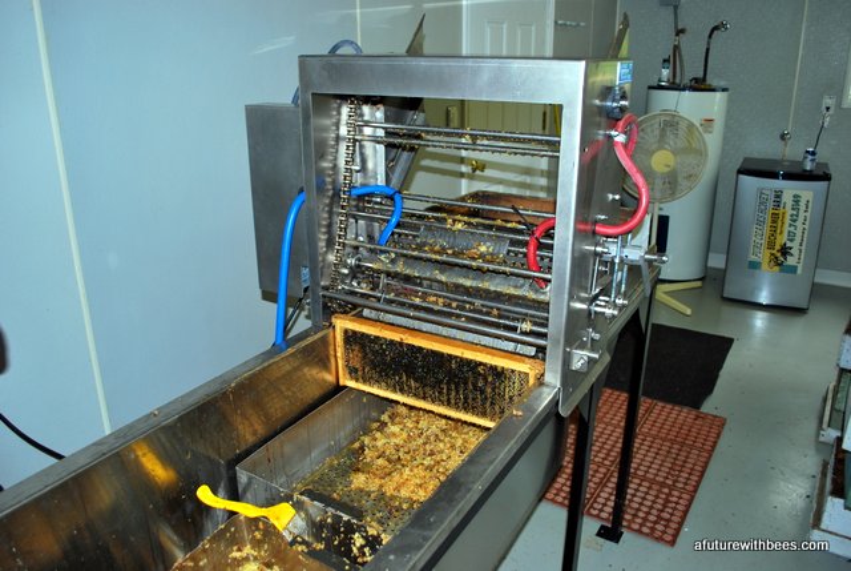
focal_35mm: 27
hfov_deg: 67.3
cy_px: 286
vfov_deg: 48.1
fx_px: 639
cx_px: 426
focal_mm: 18
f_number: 3.8
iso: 100
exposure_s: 1/60
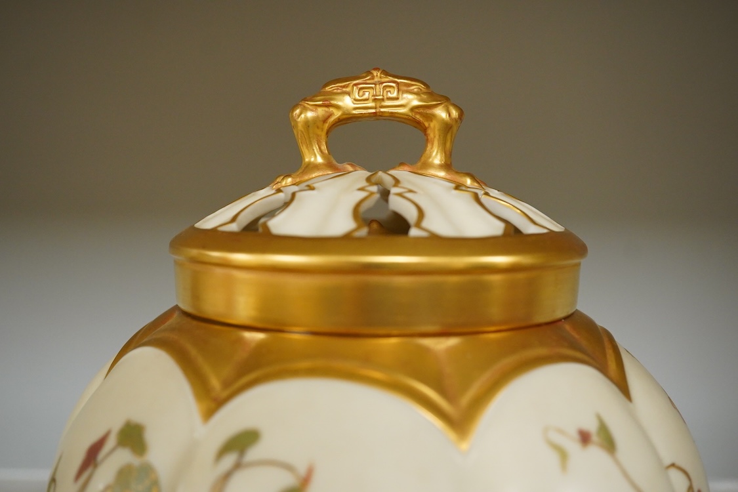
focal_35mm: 45
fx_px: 922
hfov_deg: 43.6
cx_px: 369
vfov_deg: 29.9
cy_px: 246
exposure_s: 1/160
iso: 2500
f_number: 7.1
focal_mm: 30
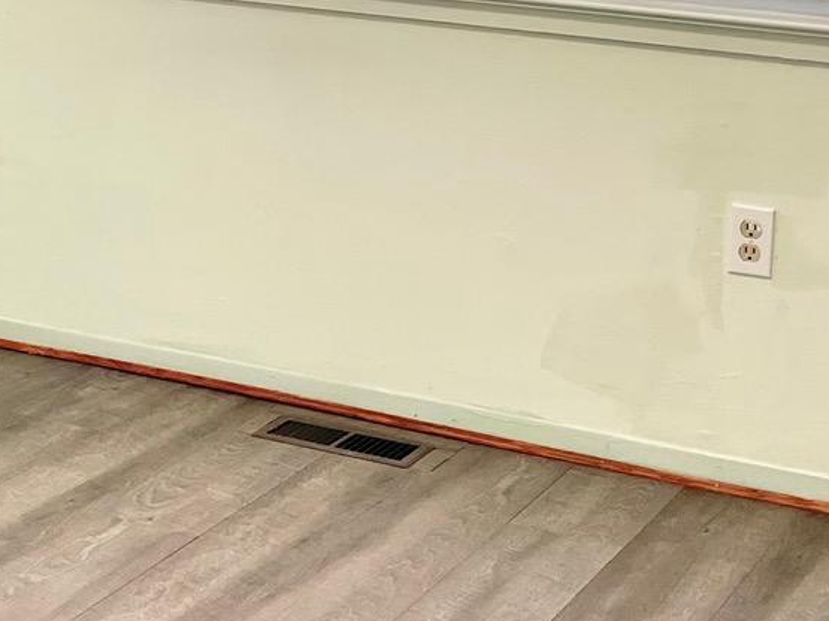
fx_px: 2299
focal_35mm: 96
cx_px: 122
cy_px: -49
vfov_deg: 15.0
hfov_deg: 20.1
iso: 50
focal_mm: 4.2
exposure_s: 1/120
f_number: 1.6
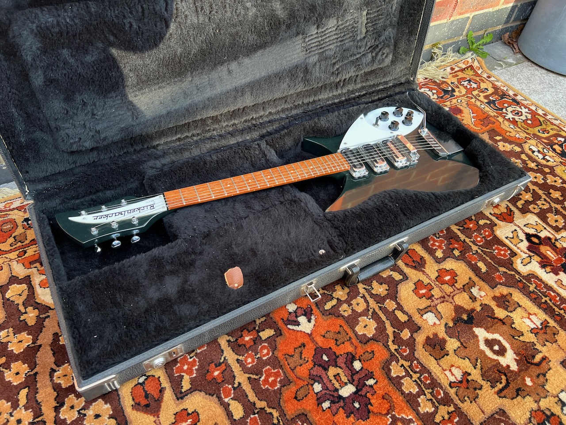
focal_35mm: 26
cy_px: 212
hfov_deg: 67.3
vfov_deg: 53.1
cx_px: 283
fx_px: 425
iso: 100
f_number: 1.5
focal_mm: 5.7
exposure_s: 1/121
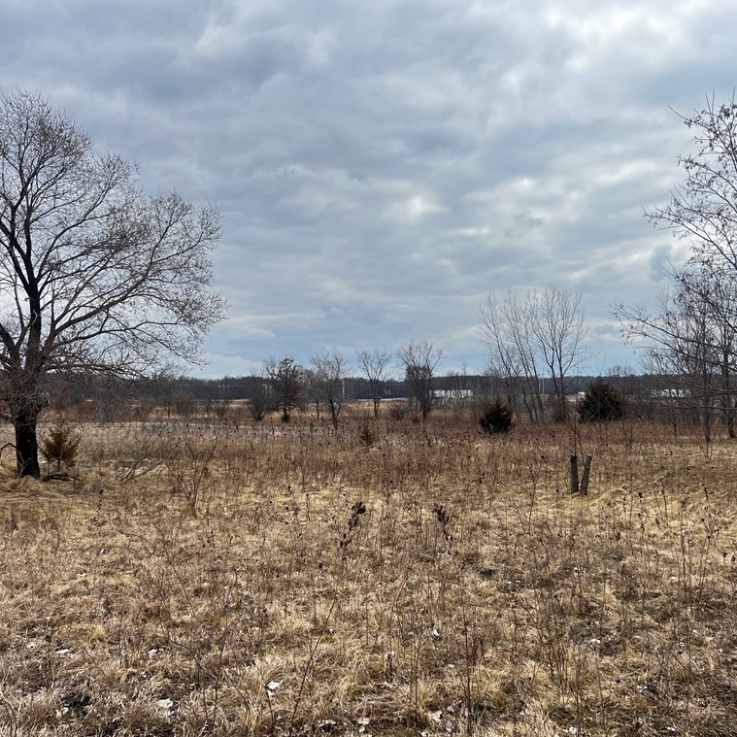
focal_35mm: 31
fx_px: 747
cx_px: 393
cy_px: 371
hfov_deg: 52.5
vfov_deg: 52.5
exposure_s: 1/2632
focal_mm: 5.7
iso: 50
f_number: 1.5
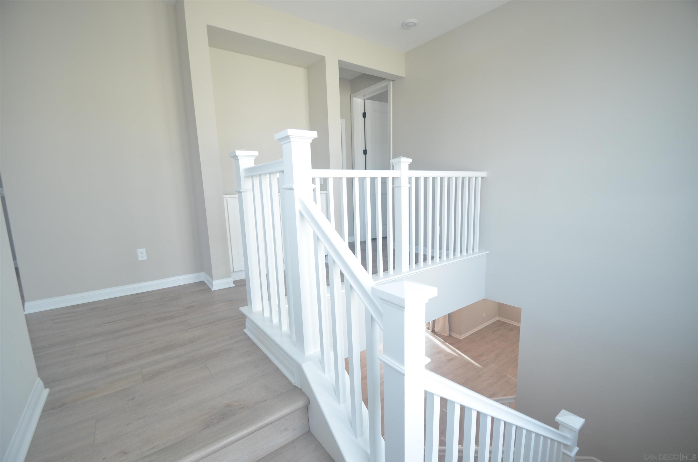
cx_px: 349
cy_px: 231
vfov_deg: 77.1
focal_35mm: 15
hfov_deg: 100.5
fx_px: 290
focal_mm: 10
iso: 400
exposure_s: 1/100
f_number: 5
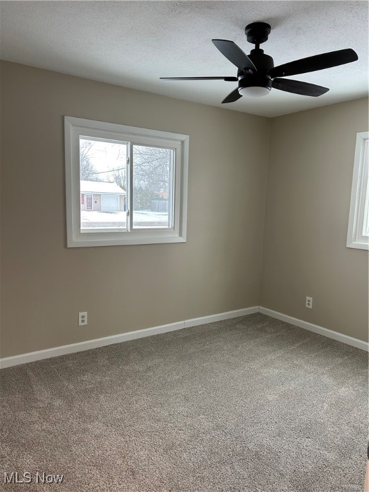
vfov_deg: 67.3
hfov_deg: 53.1
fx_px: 370
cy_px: 246
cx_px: 184
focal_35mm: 26
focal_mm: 5.7
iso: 64
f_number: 1.5
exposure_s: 1/60
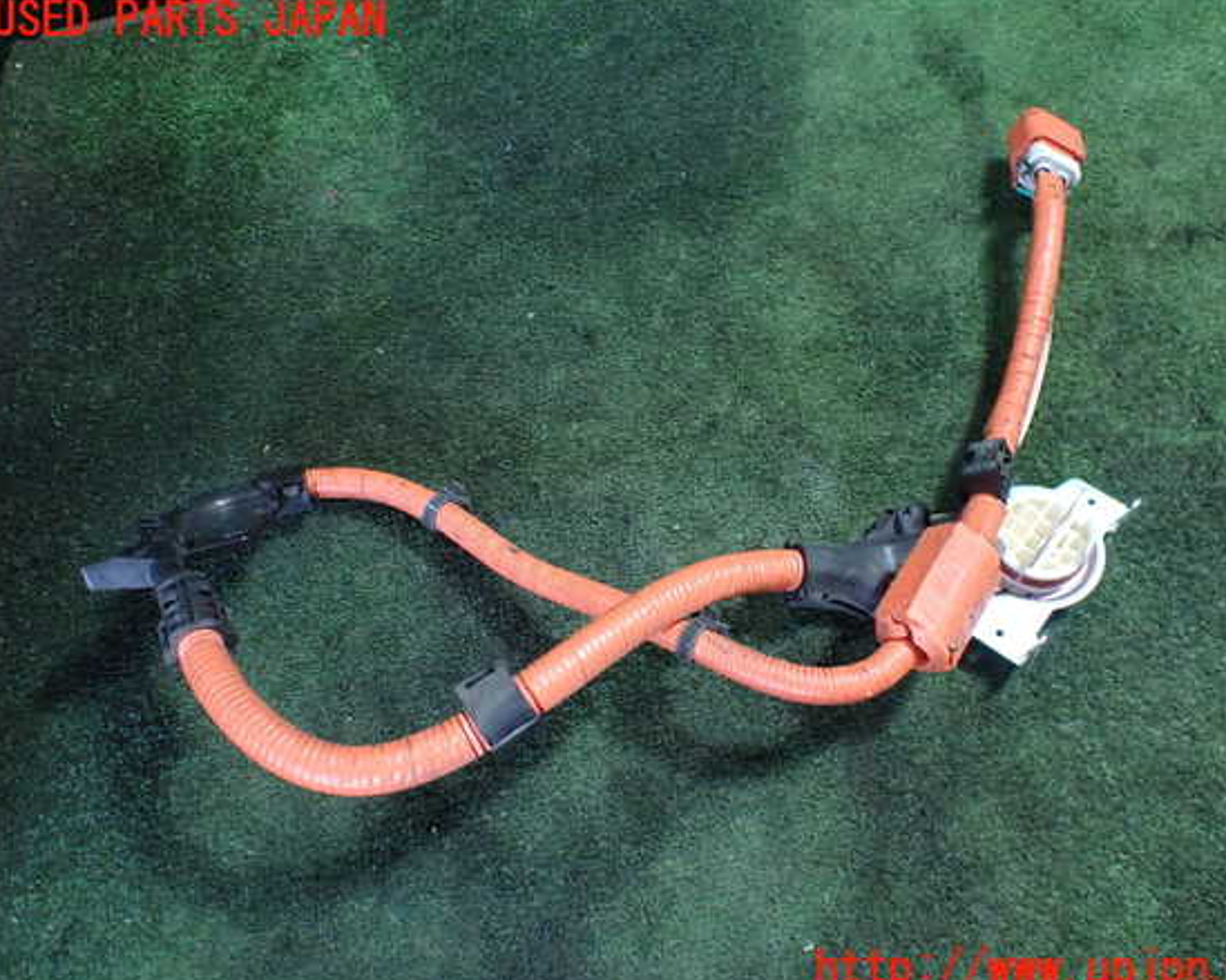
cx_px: 650
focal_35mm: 32
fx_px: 1161
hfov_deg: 55.6
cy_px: 496
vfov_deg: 45.8
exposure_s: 1/100
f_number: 2.3
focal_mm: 5.4
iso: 800
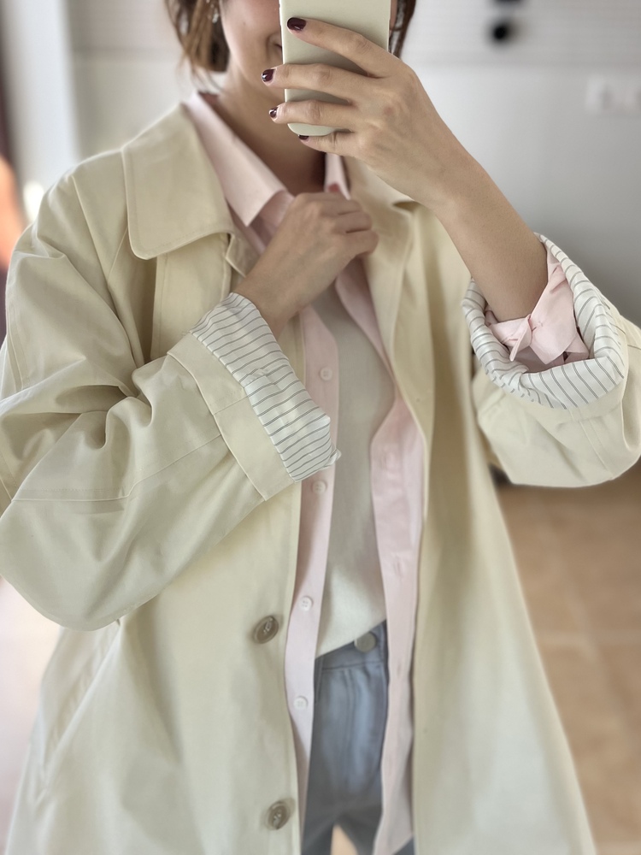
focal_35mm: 26
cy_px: 428
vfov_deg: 67.3
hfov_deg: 53.1
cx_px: 320
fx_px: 642
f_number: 1.6
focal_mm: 5.1
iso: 125
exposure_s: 1/117
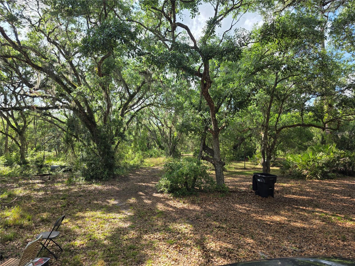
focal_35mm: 23
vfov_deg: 58.9
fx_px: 236
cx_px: 178
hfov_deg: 73.9
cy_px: 133
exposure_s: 1/1854
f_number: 1.7
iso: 80
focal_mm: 6.3
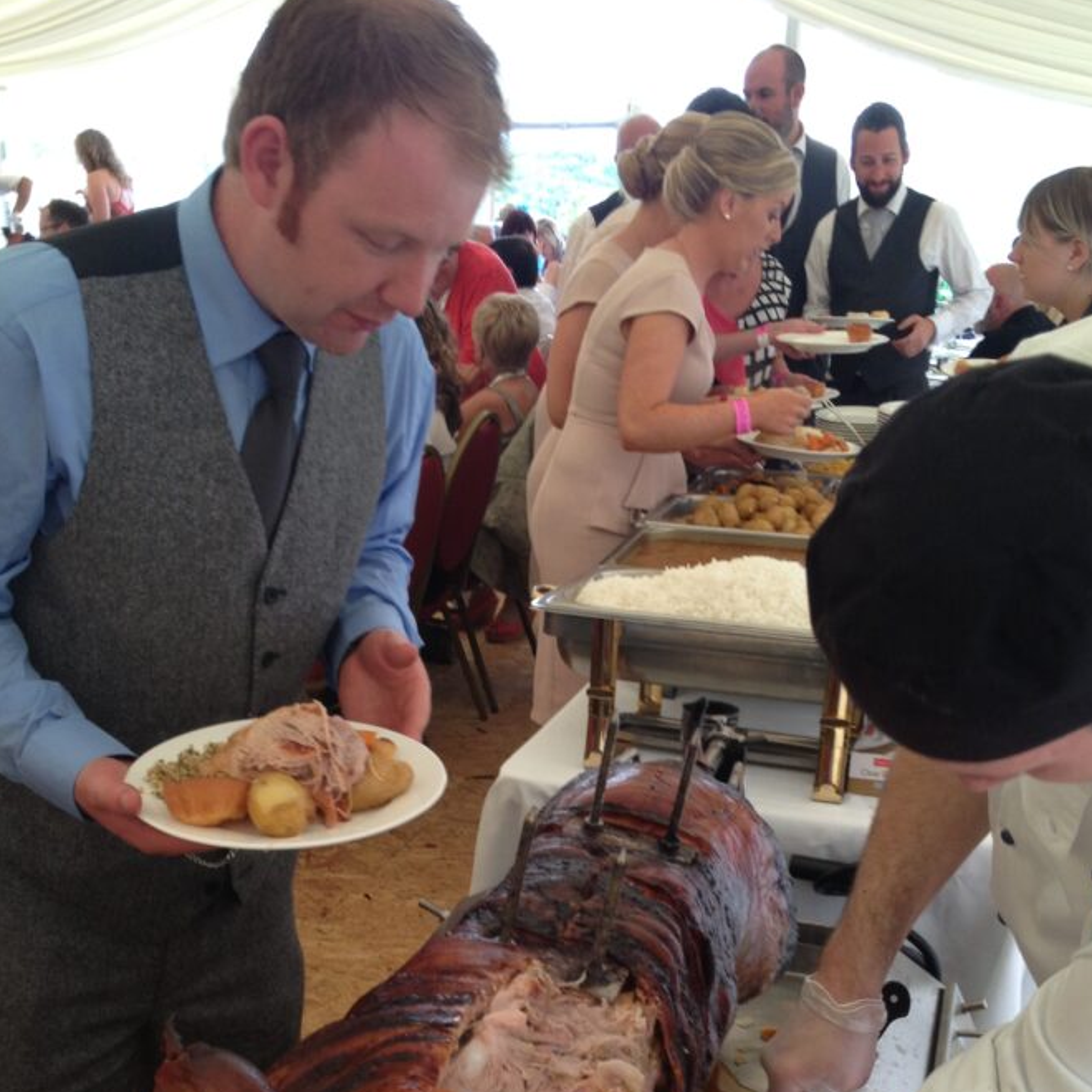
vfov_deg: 34.6
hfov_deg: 35.4
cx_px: 524
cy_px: 824
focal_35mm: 48
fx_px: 1713
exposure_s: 1/60
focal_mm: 4.28
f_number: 2.4
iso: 64
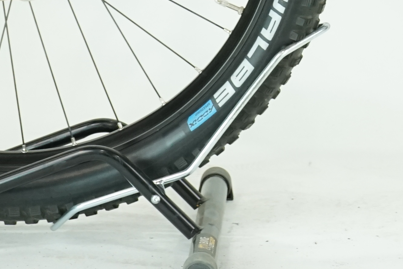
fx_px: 3034
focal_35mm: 271
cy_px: -321
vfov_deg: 5.0
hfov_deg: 7.5
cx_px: 559
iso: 1600
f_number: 5.6
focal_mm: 60
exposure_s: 1/200
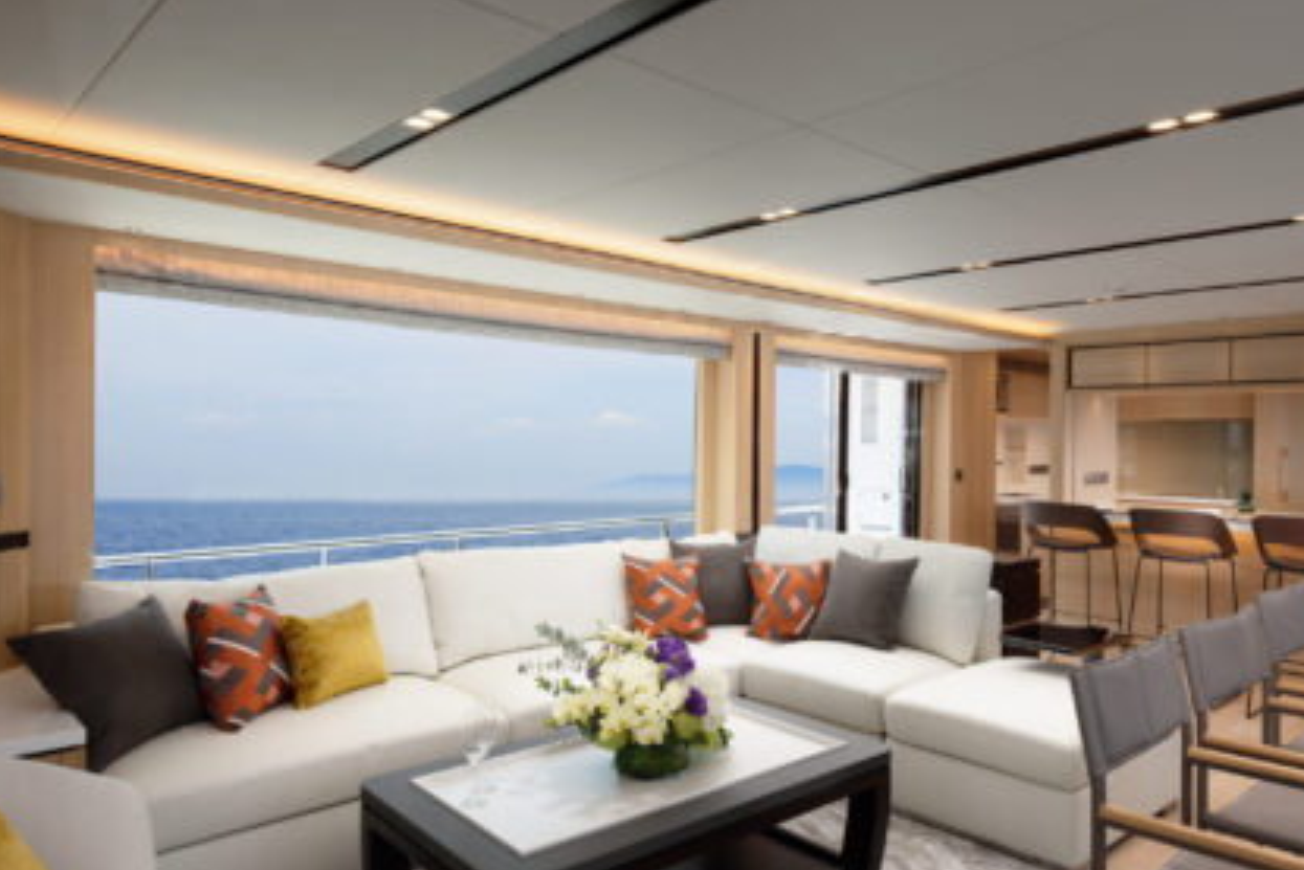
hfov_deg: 69.4
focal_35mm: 26
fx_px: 942
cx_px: 672
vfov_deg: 49.5
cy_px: 468
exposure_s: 1/200
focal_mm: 18
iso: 400
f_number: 11
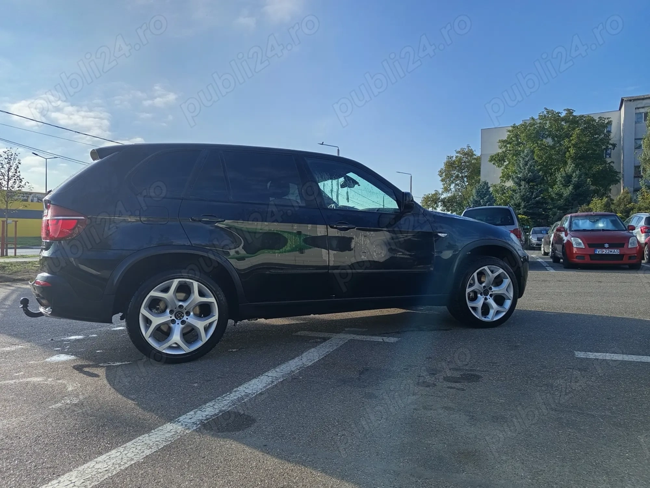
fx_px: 451
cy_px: 244
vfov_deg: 56.8
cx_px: 325
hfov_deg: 71.6
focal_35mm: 24
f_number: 1.7
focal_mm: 5.24
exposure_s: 1/484
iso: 50
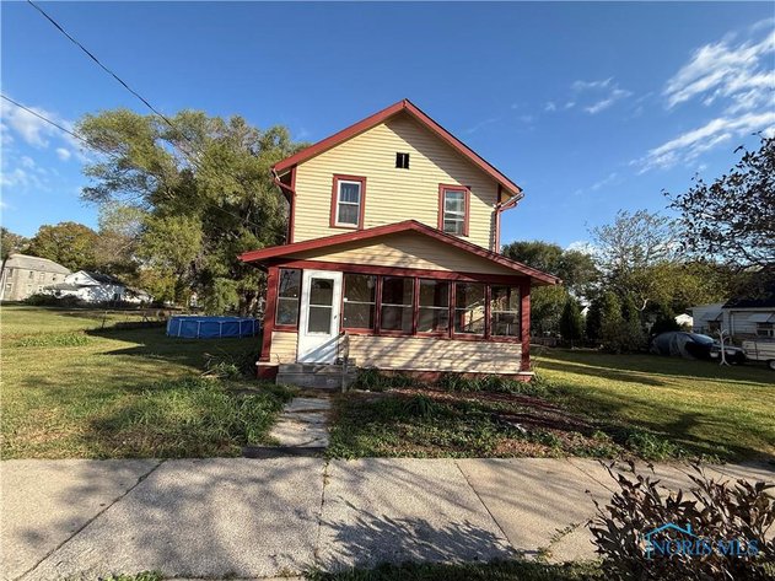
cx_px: 388
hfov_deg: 102.1
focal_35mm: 14
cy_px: 290
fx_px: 313
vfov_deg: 85.7
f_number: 2.2
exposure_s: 1/1017
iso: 50
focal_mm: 2.22
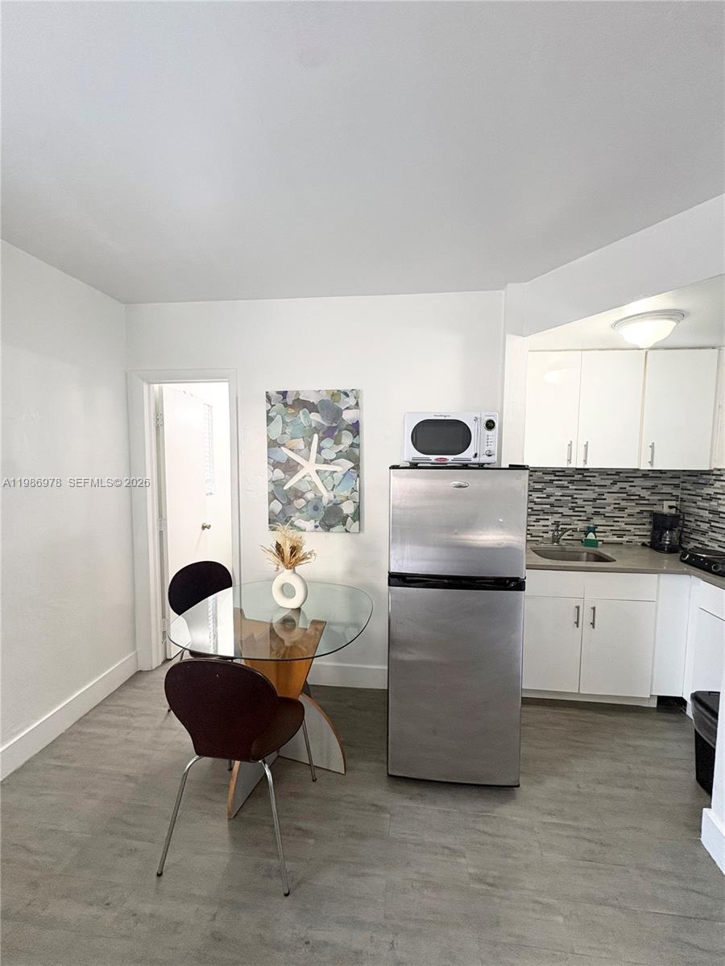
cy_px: 483
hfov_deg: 85.7
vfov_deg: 102.1
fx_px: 391
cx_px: 362
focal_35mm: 14
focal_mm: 2.22
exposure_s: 1/60
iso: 200
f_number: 2.2
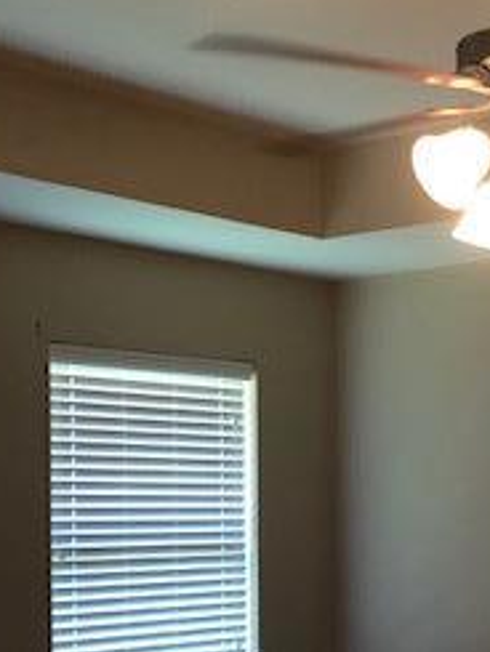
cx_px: 605
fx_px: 1377
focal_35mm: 73
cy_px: 498
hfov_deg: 19.0
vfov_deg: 26.3
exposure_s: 1/15
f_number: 1.8
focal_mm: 3.99
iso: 50
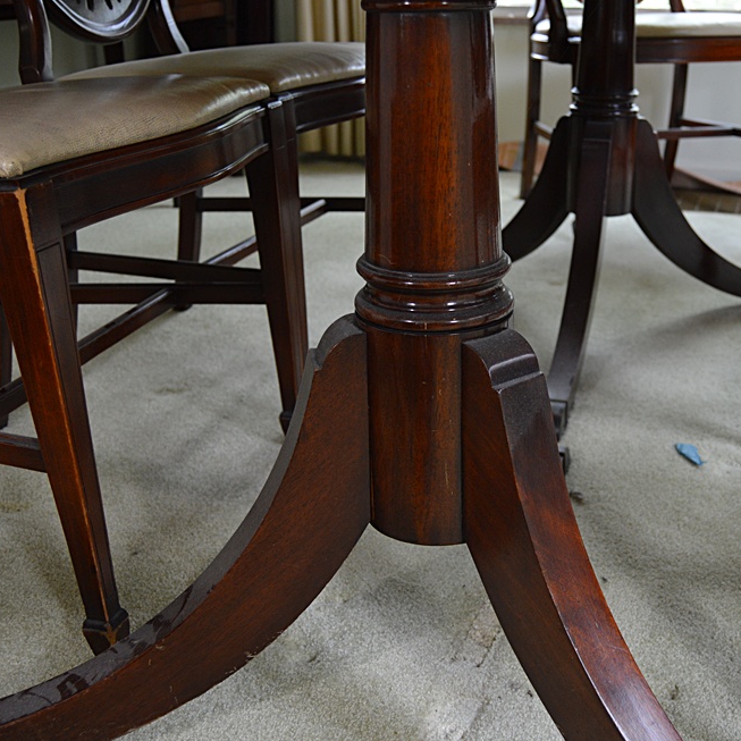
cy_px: 368
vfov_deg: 42.8
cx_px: 446
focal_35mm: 39
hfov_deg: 42.6
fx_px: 945
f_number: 3.5
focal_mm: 20
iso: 560
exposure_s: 1/60
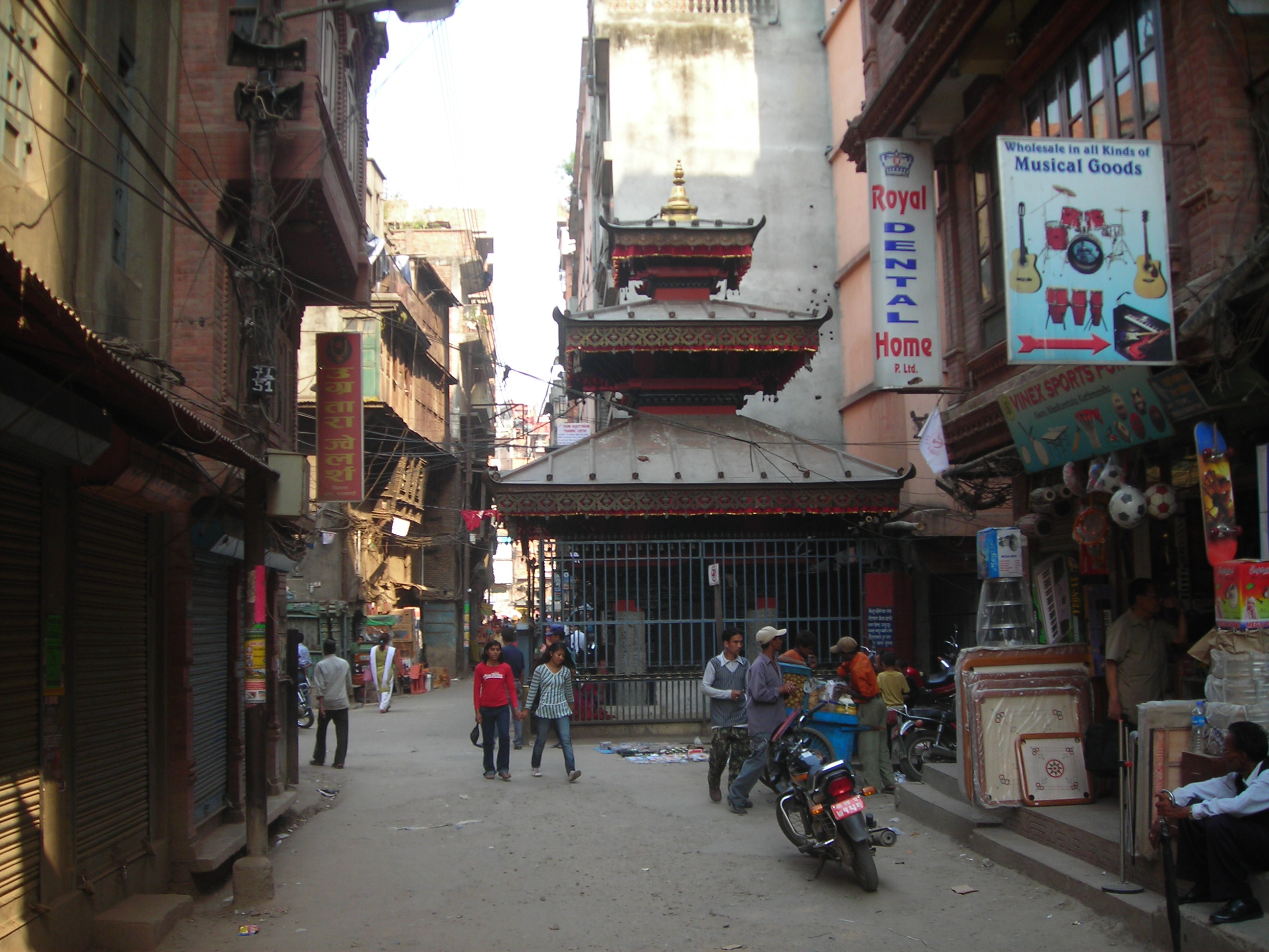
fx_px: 1393
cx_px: 634
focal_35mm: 38
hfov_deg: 49.0
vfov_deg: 37.7
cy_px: 476
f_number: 3.2
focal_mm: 6.3
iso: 50
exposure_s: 1/96.4
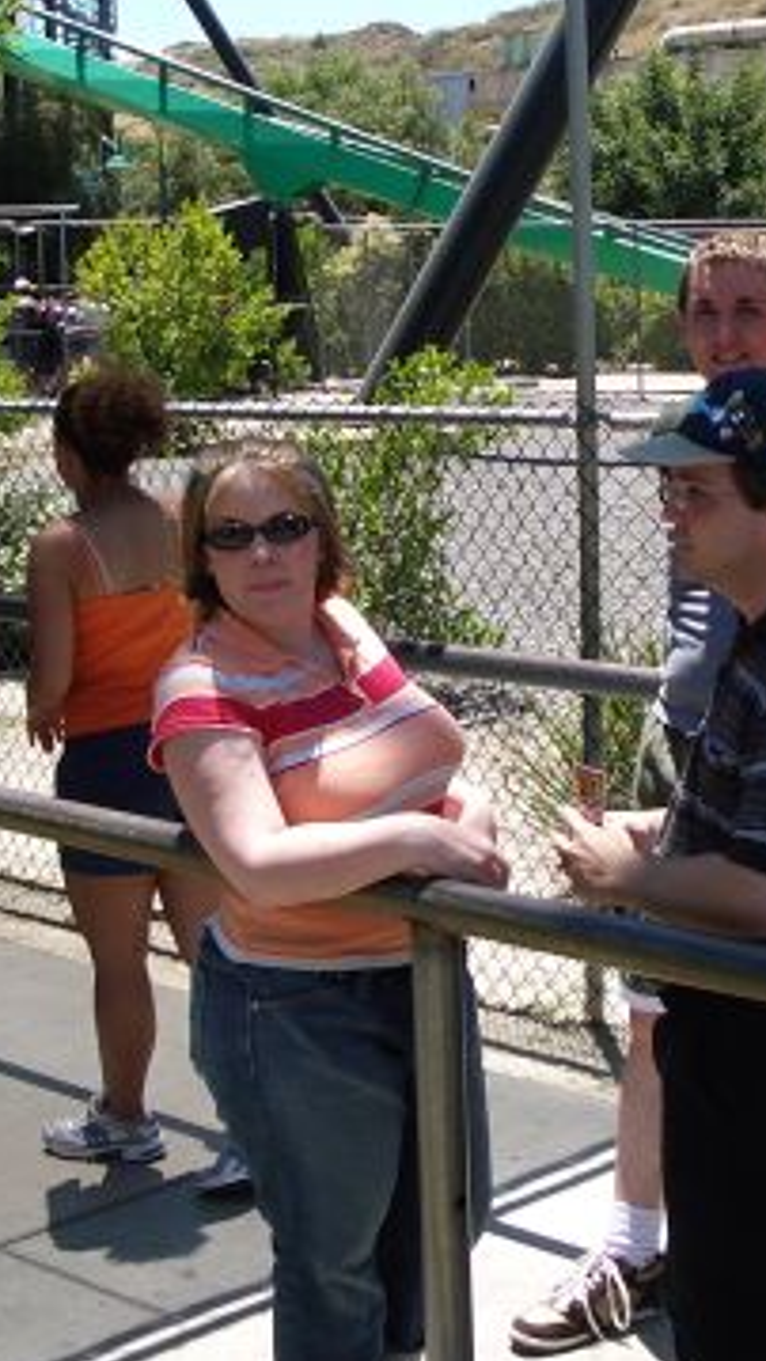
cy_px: 535
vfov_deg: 30.9
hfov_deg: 17.7
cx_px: 523
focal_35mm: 68
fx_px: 2455
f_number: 4.3
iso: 80
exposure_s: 1/320
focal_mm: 5.8
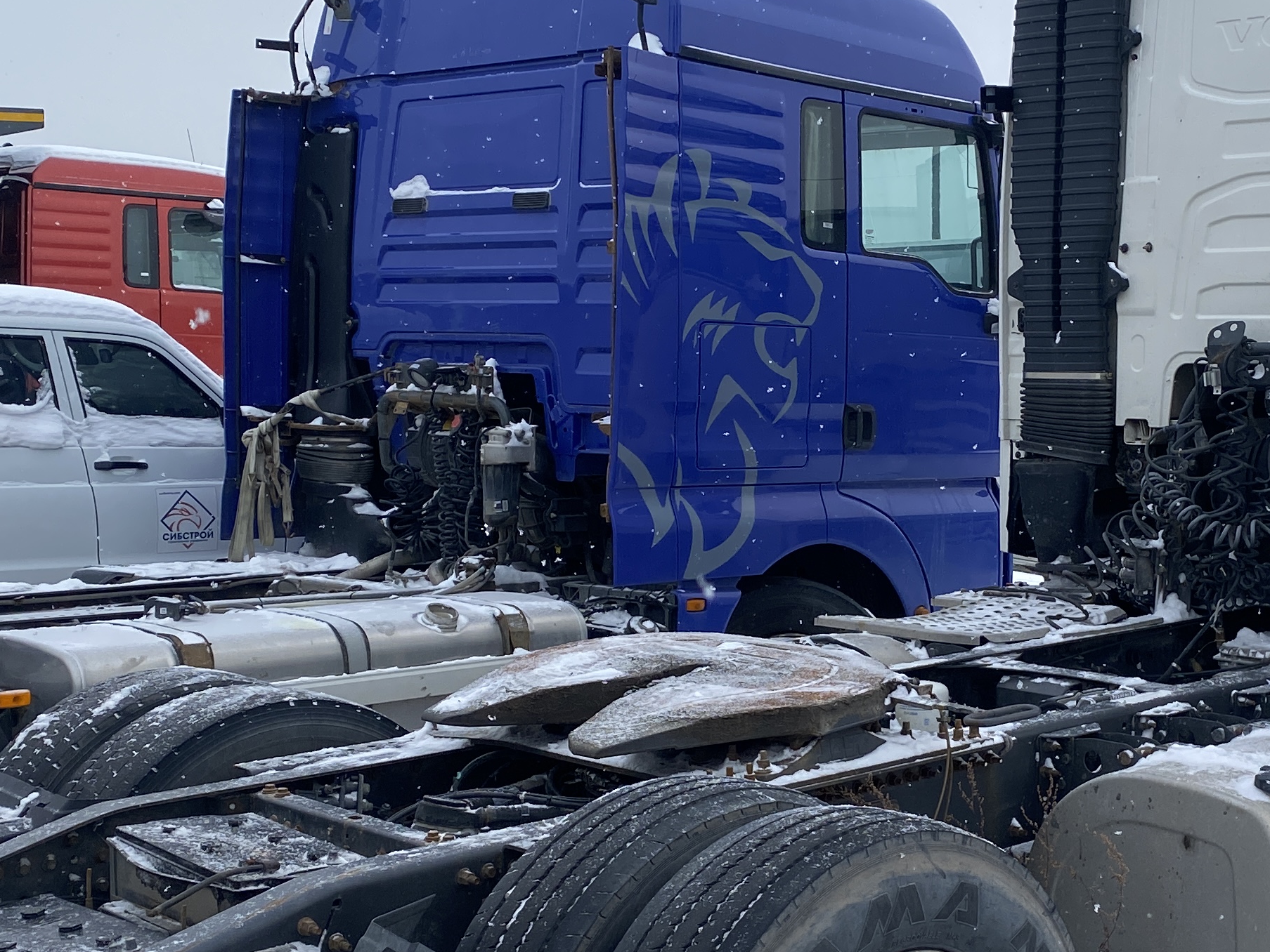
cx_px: 909
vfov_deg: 25.2
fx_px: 2128
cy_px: 492
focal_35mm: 58
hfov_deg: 32.8
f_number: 1.8
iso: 32
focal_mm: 4.25
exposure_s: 1/1016
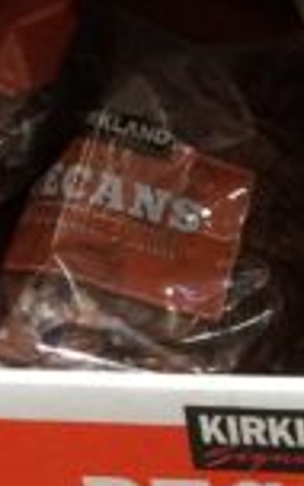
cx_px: 982
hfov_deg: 5.8
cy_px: 796
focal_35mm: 207
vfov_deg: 9.7
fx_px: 2744
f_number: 2.2
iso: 125
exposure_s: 1/30
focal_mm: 4.15
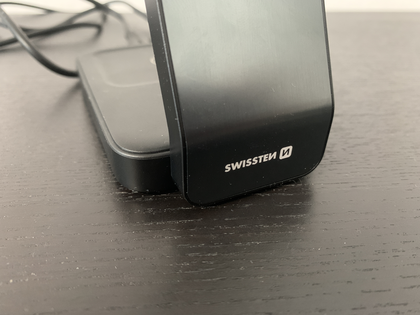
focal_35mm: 26
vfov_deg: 53.1
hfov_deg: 67.3
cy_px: 158
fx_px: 315
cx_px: 210
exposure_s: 1/24
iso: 800
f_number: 1.8
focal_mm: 4.25
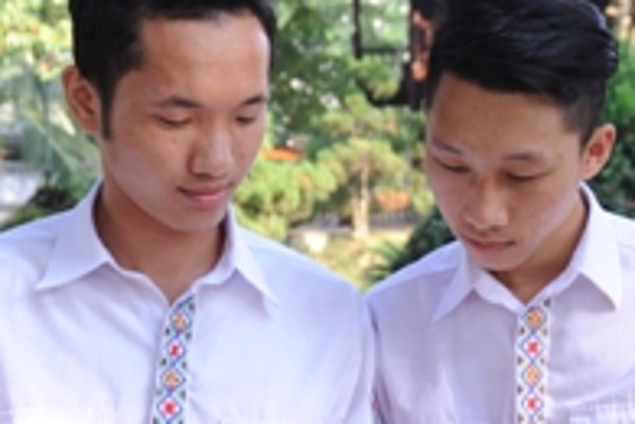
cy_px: 232
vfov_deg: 8.6
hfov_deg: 12.8
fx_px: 2822
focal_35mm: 160
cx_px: 542
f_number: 5.6
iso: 400
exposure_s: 1/100
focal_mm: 52
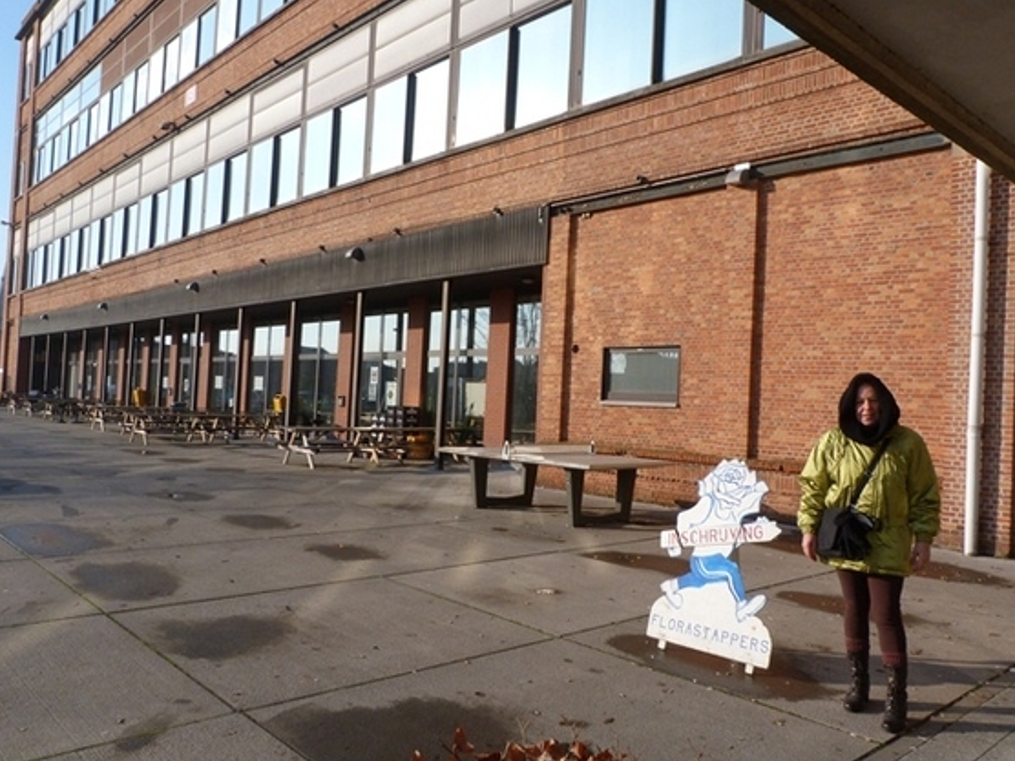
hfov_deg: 65.3
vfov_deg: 51.4
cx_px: 539
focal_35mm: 27
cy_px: 372
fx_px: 792
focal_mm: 4.5
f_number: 5.6
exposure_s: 1/250
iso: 80
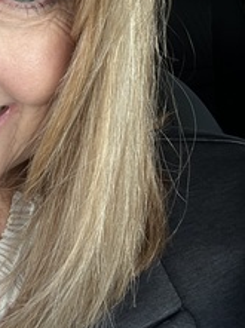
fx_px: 644
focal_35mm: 68
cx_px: -20
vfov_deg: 27.8
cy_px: 49
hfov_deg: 20.6
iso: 40
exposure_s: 1/121
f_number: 2.2
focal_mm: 2.71
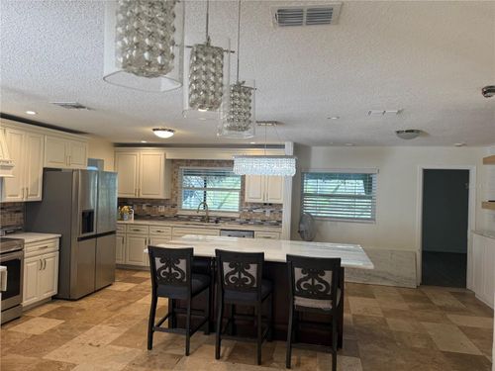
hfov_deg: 71.6
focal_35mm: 24
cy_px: 186
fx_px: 343
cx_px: 248
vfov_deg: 56.8
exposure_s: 1/120
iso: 125
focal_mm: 6.76
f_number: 1.78
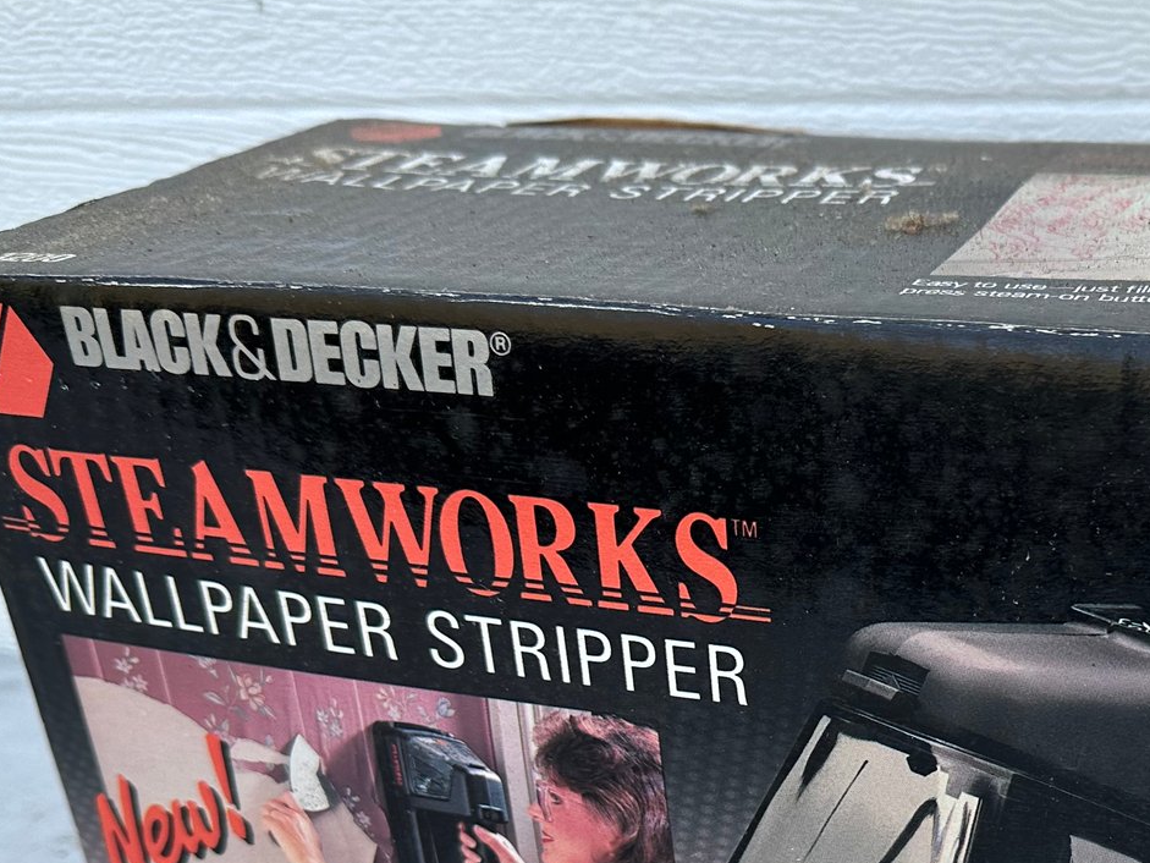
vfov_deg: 27.4
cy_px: 801
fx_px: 1695
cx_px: 959
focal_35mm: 51
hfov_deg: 35.9
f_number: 1.78
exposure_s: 1/401
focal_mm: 6.86
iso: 80
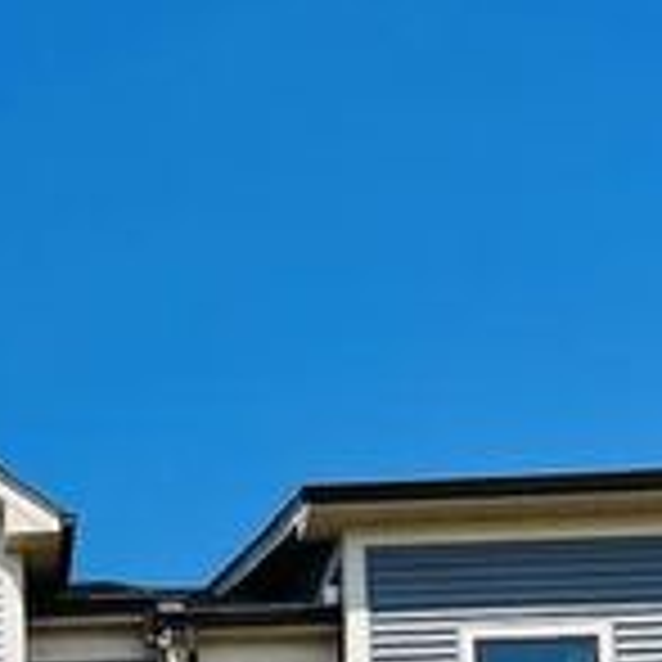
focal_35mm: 104
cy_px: 1263
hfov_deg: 15.8
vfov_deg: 14.3
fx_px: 2250
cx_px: -225
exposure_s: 1/5882
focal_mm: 5.7
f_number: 1.5
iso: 50
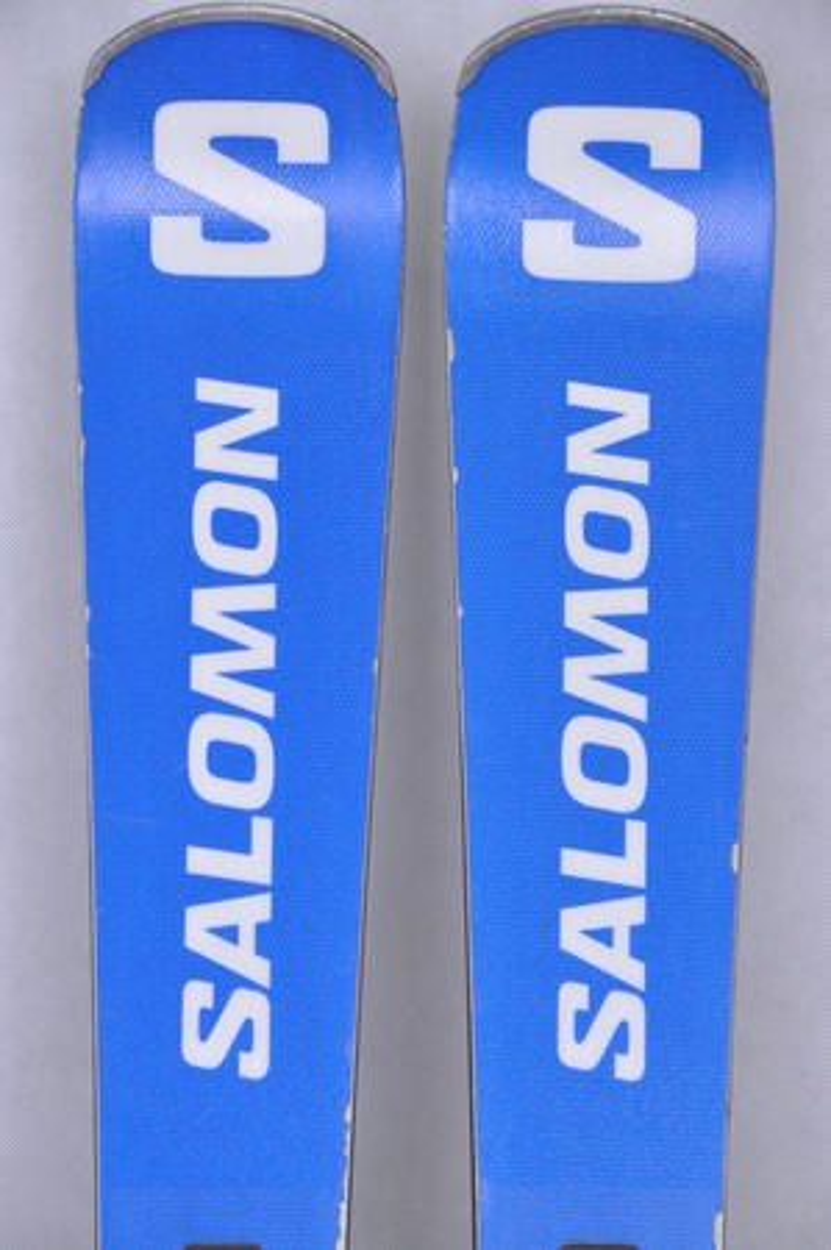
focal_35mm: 158
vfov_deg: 13.1
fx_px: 5466
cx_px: 416
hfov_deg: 8.7
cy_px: 625
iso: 3200
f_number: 8
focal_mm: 105
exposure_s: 1/125
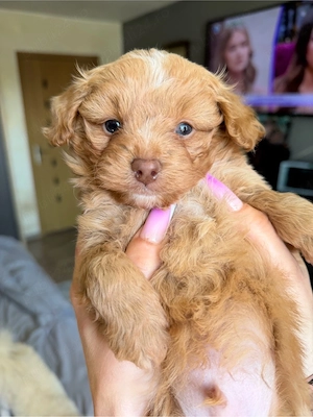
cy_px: 208
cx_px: 156
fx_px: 289
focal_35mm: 24
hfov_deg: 56.8
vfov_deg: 71.6
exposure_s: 1/100
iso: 100
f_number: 1.78
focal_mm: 6.76
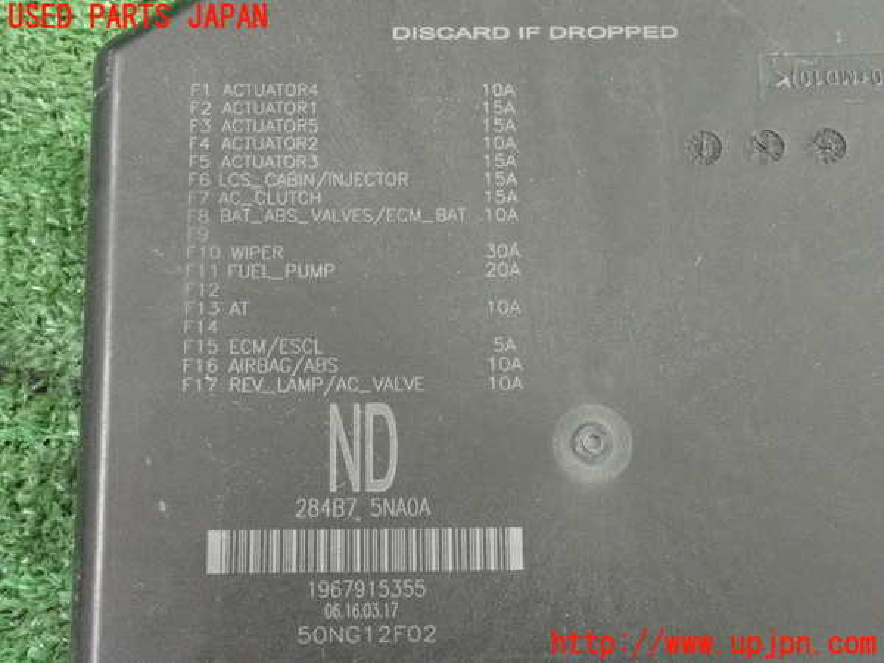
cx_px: 442
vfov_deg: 25.2
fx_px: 1481
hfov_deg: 33.2
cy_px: 332
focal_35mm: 58
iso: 4000
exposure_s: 1/125
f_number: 3.5
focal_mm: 10.35
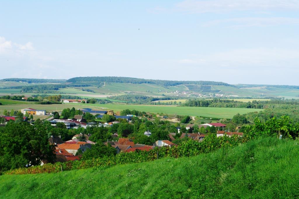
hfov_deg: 19.5
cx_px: 150
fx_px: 871
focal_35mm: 105
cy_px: 100
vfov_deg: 13.0
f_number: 5.6
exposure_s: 1/4000
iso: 1600
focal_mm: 70
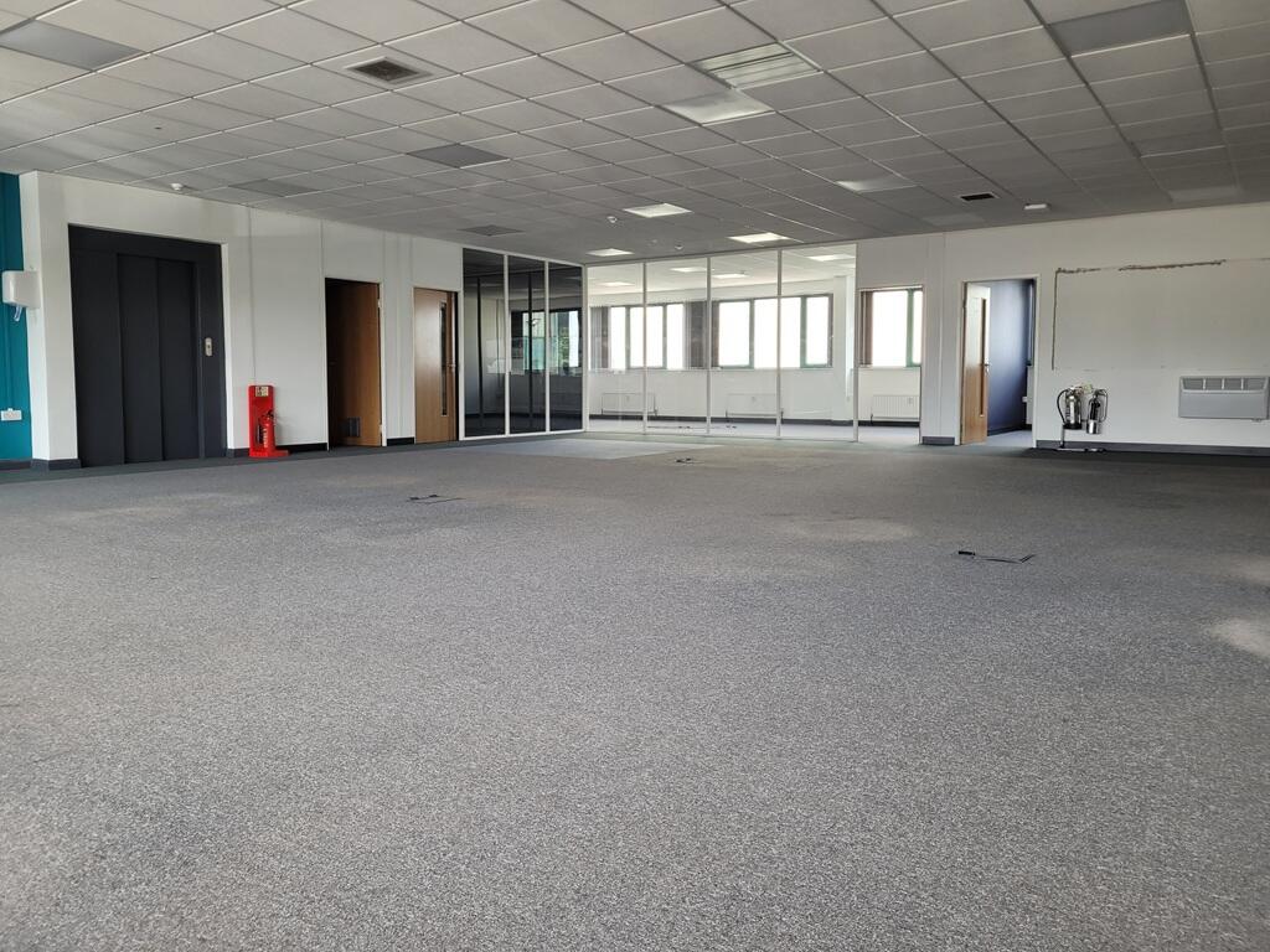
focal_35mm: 26
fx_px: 954
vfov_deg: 53.1
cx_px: 635
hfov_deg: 67.3
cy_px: 476
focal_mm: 5.4
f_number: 1.8
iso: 80
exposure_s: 1/100
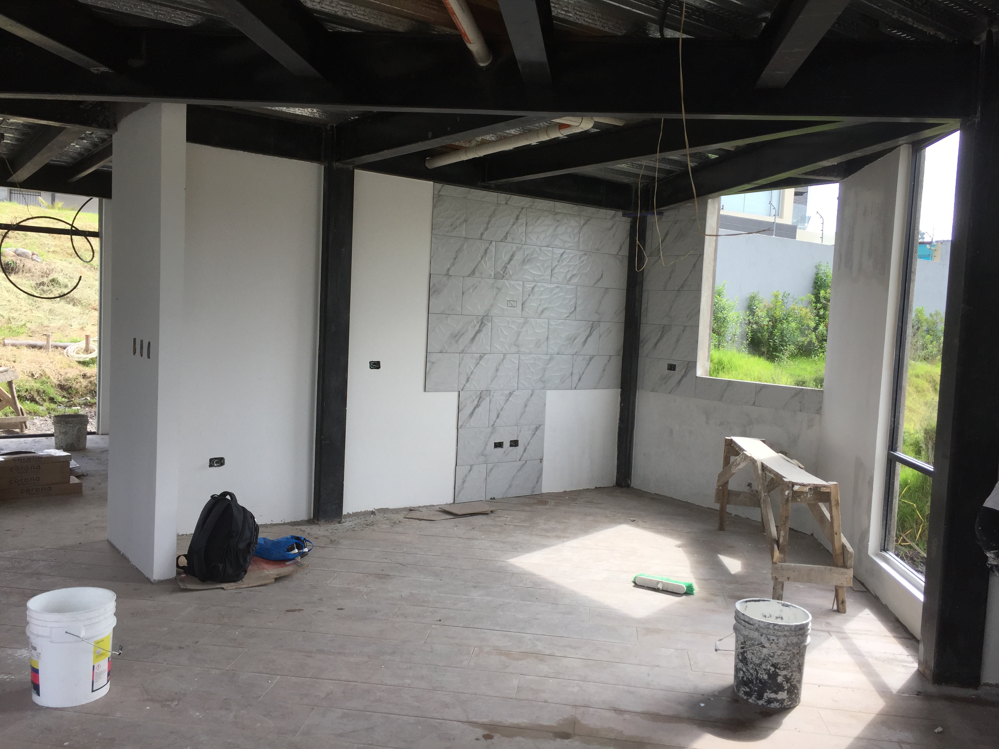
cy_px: 374
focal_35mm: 29
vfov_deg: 48.2
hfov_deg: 61.7
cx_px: 500
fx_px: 837
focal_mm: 4.15
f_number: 2.2
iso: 32
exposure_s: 1/501
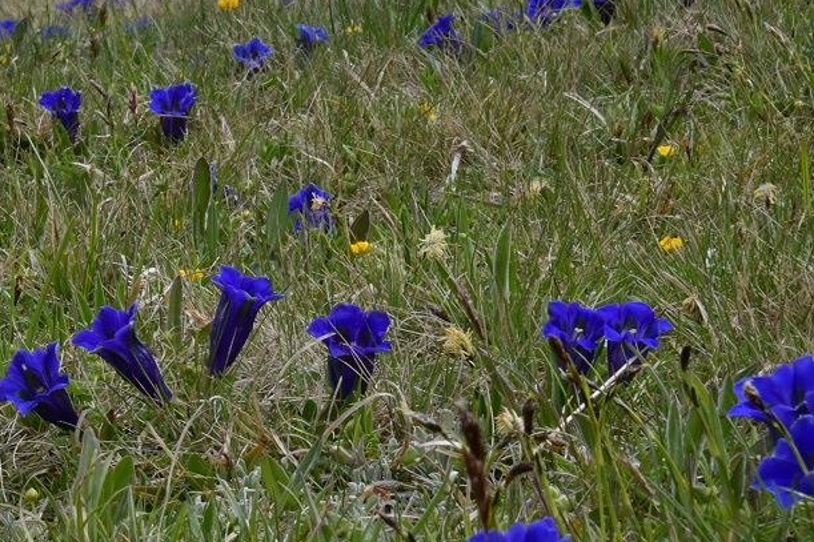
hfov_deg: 12.3
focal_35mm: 166
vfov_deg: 8.3
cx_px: 148
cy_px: 278
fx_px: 3752
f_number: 29
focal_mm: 66
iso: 800
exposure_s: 1/160
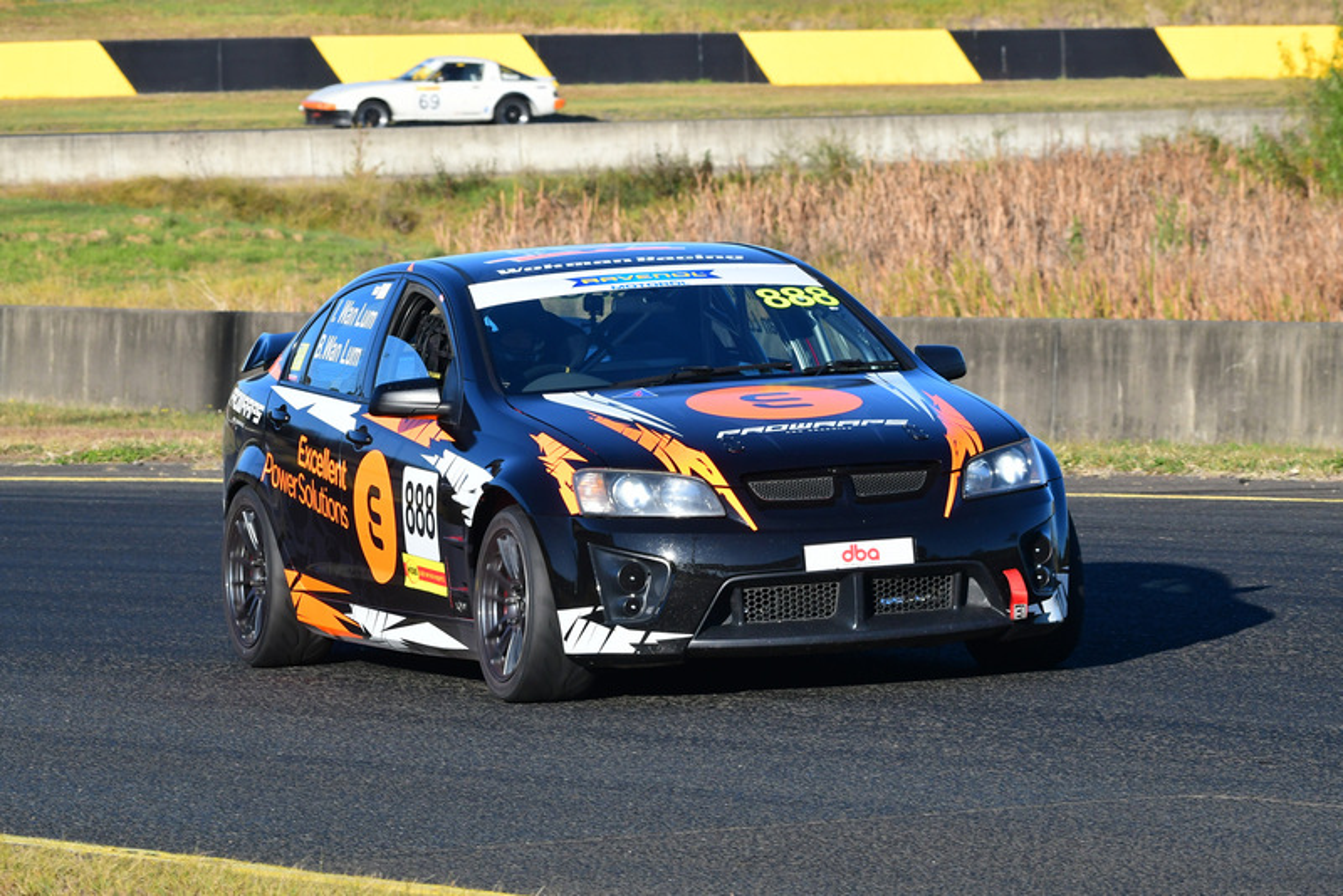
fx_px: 11195
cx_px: 672
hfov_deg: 6.9
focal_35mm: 300
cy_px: 448
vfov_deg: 4.6
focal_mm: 200
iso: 800
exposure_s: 1/640
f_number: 11
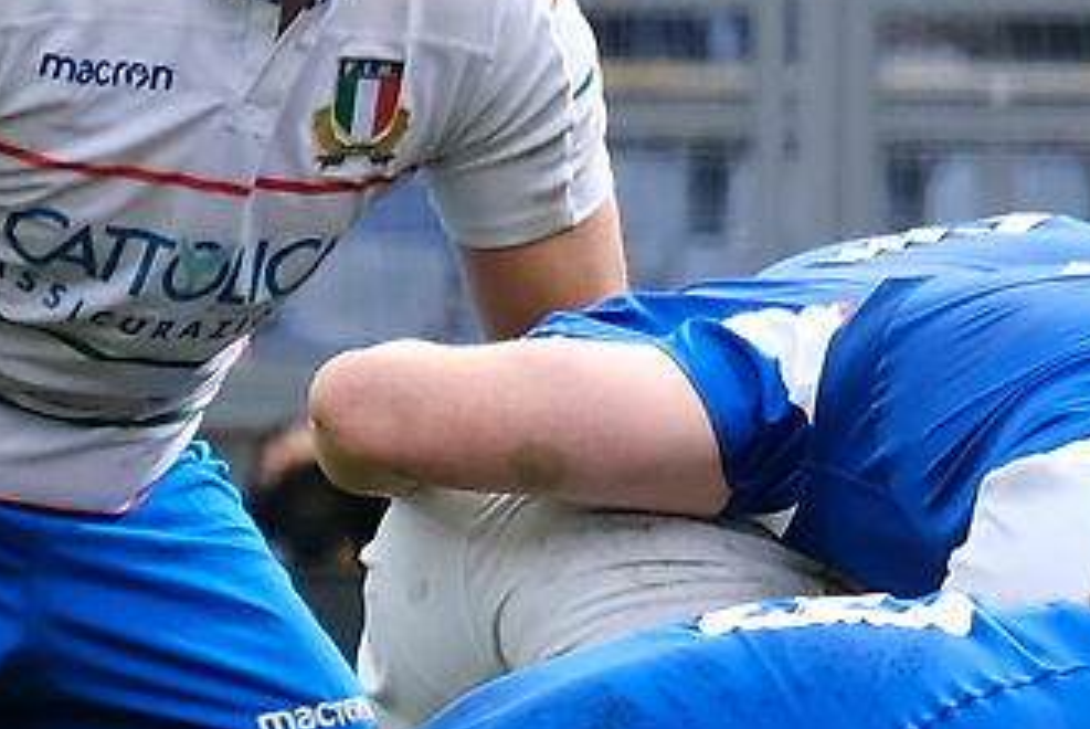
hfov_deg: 0.9
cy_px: 537
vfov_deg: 0.6
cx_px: 1769
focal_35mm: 2186
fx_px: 66244
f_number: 7.1
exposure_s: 1/250
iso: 500
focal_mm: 200
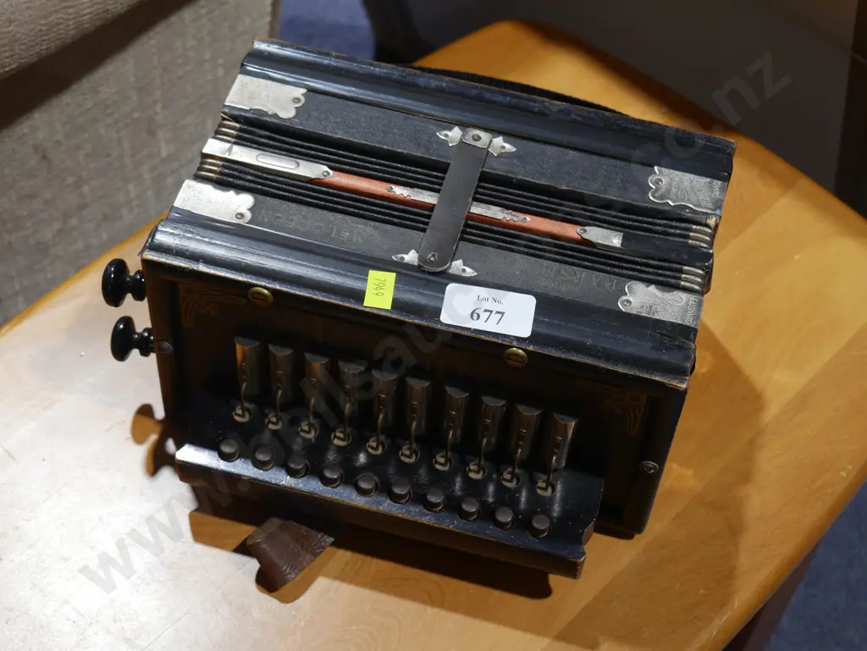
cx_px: 434
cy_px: 326
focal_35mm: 60
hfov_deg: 32.2
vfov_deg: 24.4
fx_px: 1503
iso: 400
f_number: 5.4
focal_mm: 30
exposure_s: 1/60
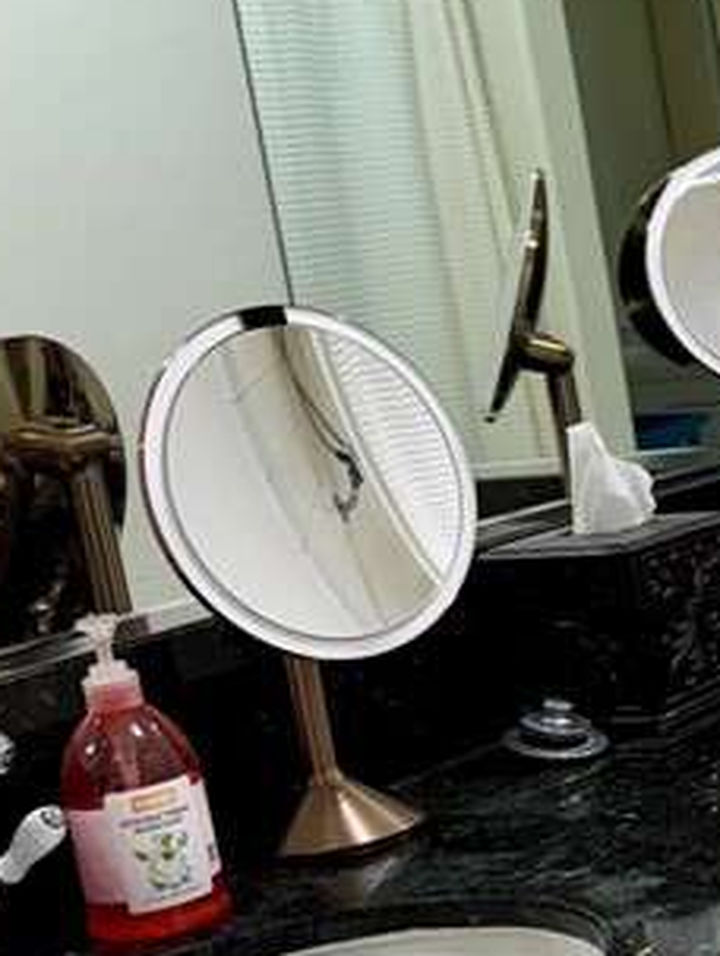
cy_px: 634
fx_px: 2242
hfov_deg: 16.4
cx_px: 1121
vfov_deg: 24.0
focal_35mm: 81
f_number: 1.78
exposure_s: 1/120
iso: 160
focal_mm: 6.76
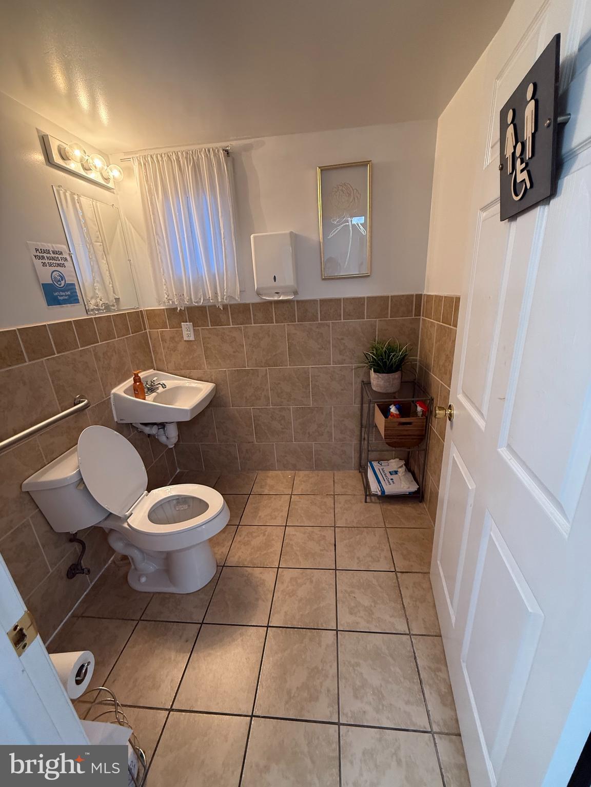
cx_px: 296
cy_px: 394
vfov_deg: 102.1
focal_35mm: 14
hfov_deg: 85.7
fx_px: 319
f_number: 2.2
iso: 250
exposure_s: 1/60
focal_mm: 2.22
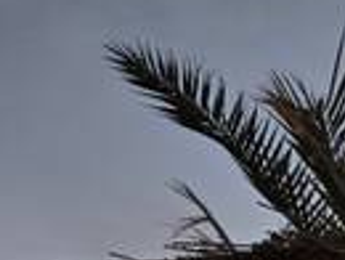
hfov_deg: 13.6
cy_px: 382
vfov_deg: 11.3
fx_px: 1268
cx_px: 653
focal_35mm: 127
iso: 64
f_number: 1.8
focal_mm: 5.4
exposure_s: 1/60
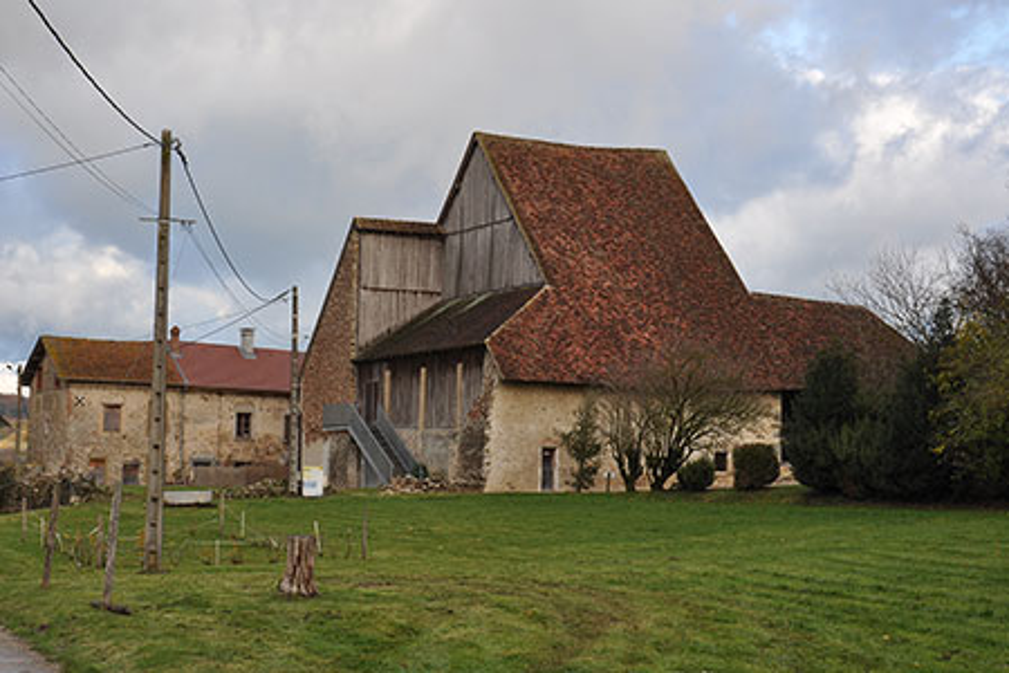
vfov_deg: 26.5
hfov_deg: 38.9
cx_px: 504
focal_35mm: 51
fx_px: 1429
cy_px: 336
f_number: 6.3
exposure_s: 1/160
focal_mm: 34
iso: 200
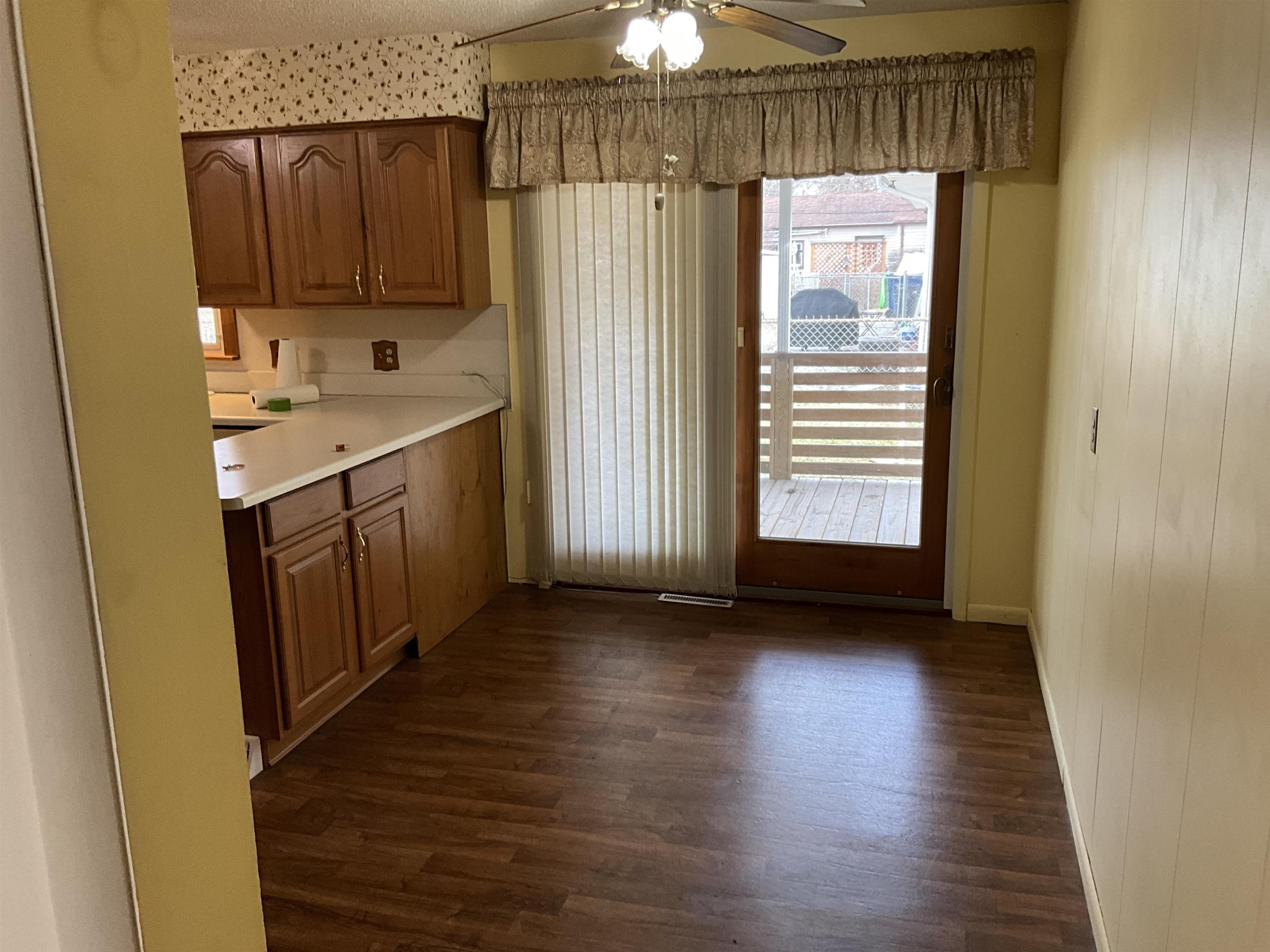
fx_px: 1064
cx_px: 635
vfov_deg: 48.2
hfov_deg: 61.7
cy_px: 476
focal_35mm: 29
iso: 64
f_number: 1.8
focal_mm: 3
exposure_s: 1/60
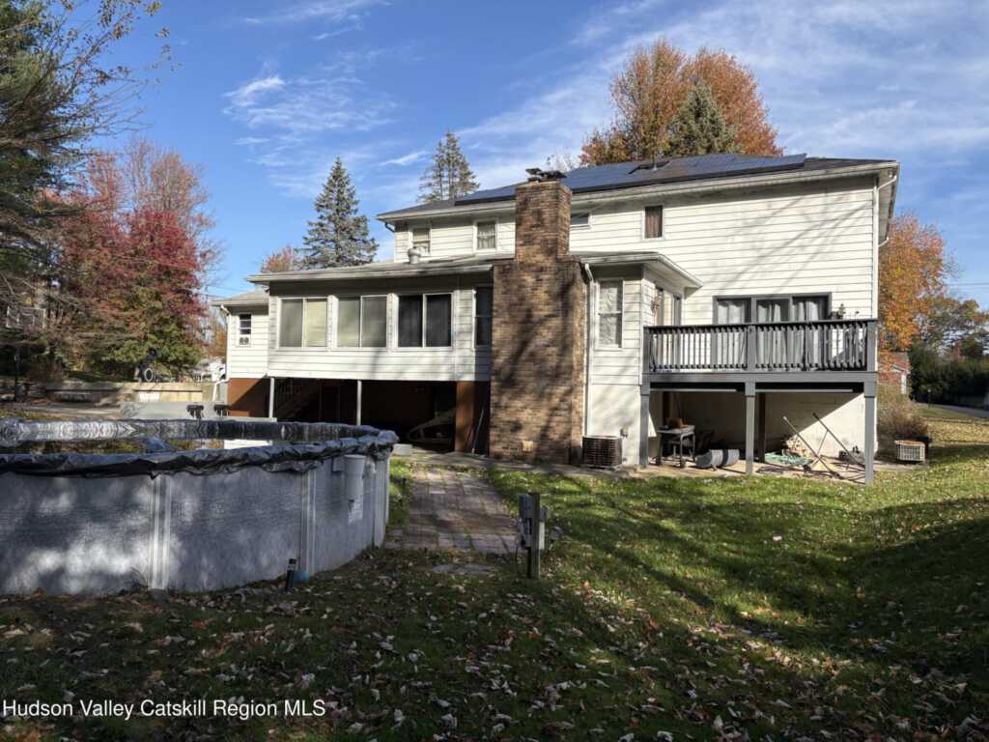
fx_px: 743
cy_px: 371
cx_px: 494
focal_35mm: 26
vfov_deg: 53.1
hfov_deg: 67.3
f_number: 1.6
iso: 50
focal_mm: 5.96
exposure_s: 1/2865
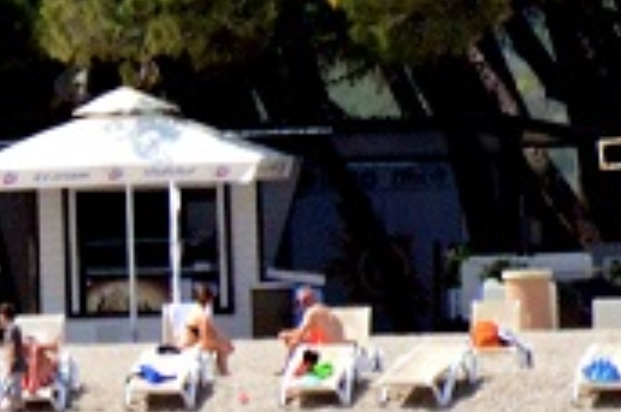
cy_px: -139
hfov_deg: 0.8
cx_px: -912
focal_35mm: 2617
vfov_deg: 0.5
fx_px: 45059
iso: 2500
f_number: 6.3
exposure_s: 1/8000
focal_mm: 300
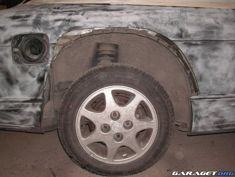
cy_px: 88
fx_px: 258
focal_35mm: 38
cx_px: 118
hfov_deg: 49.0
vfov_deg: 37.7
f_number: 3.3
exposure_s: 1/45
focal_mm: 6.3
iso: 160
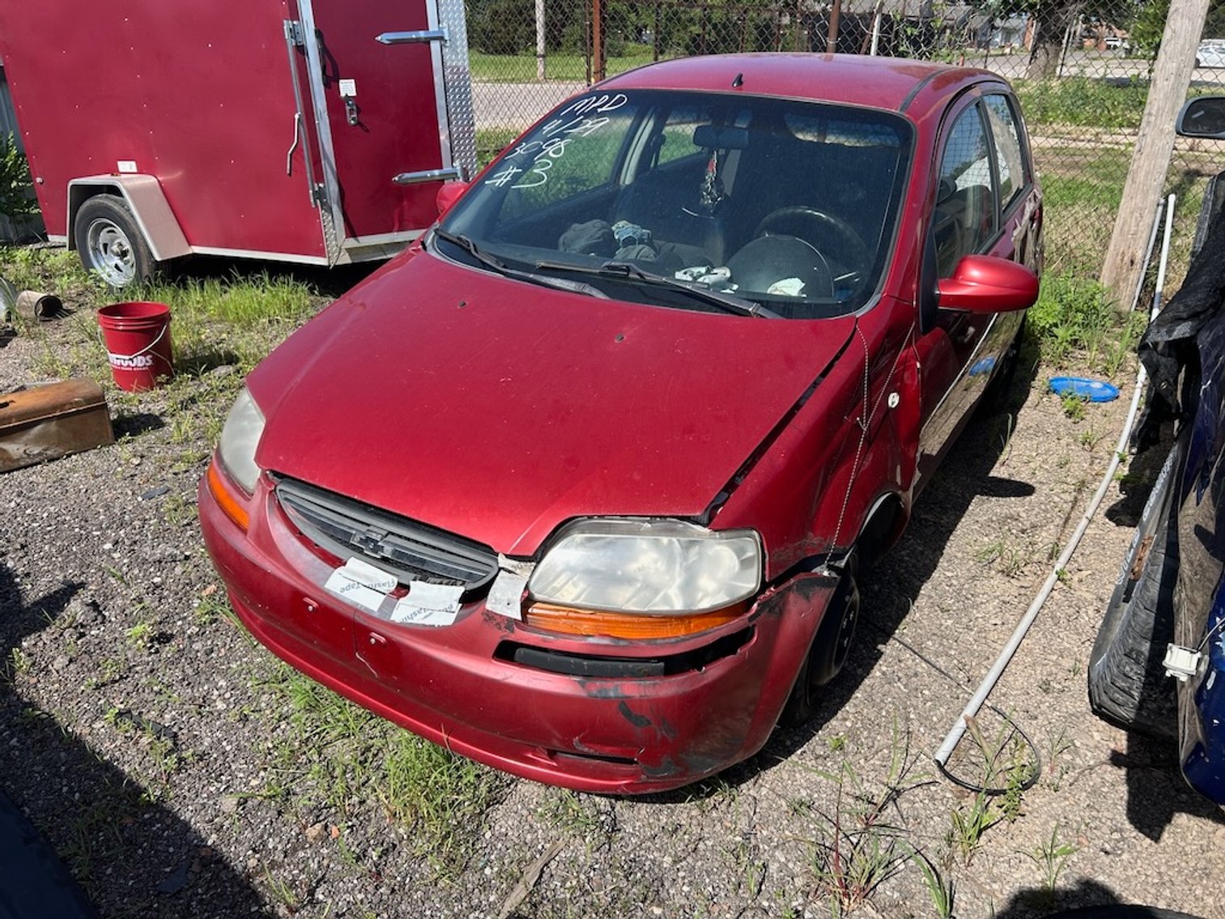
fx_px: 920
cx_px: 612
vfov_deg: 53.1
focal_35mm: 26
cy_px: 460
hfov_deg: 67.3
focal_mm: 5.7
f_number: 1.5
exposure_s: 1/2762
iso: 50
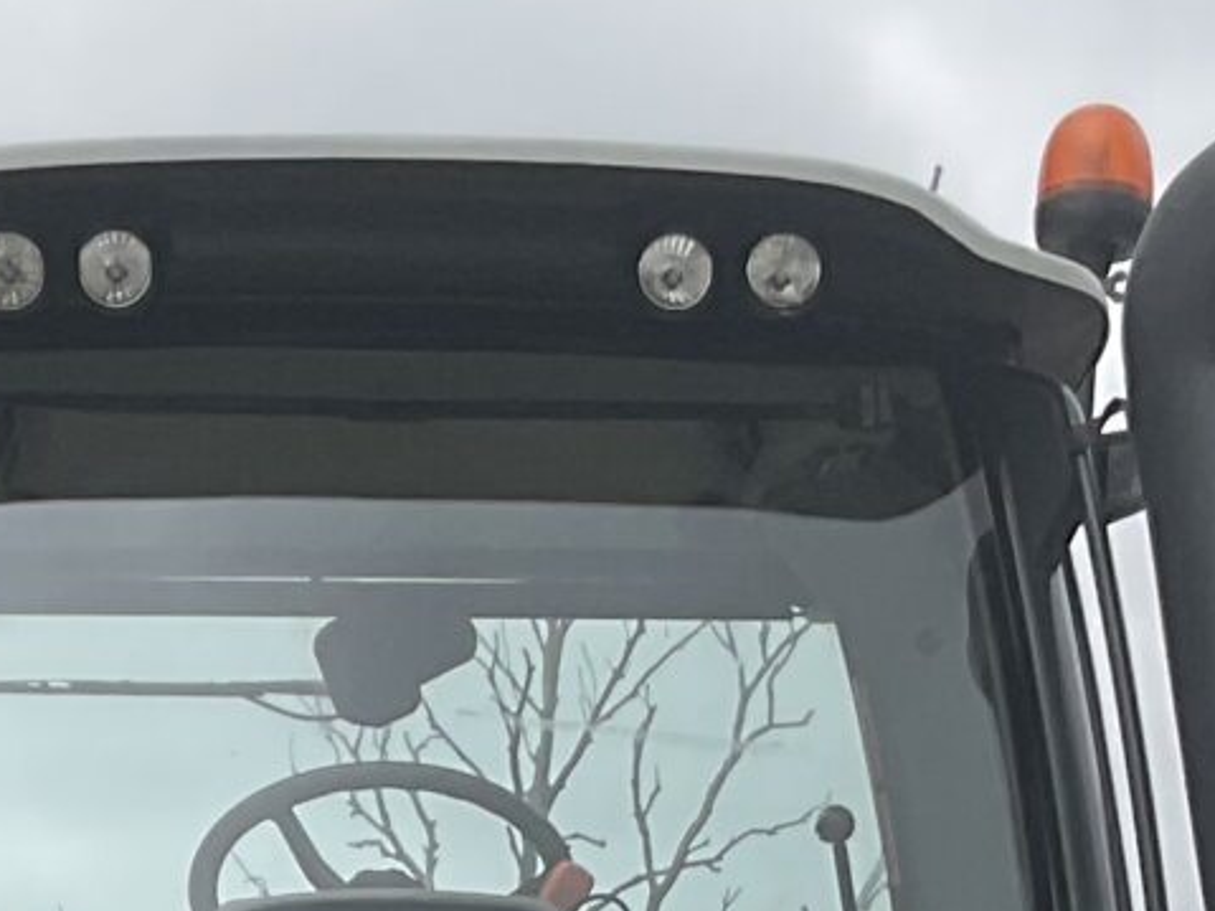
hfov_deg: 12.7
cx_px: 454
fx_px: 5439
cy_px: 2078
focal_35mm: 155
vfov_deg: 8.8
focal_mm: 3
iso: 16
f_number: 1.8
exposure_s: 1/540
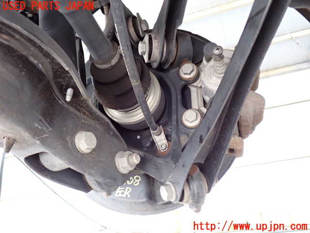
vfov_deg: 44.2
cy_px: 116
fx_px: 287
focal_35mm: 32
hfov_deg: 56.8
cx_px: 155
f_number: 2.4
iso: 320
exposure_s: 1/30
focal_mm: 5.79
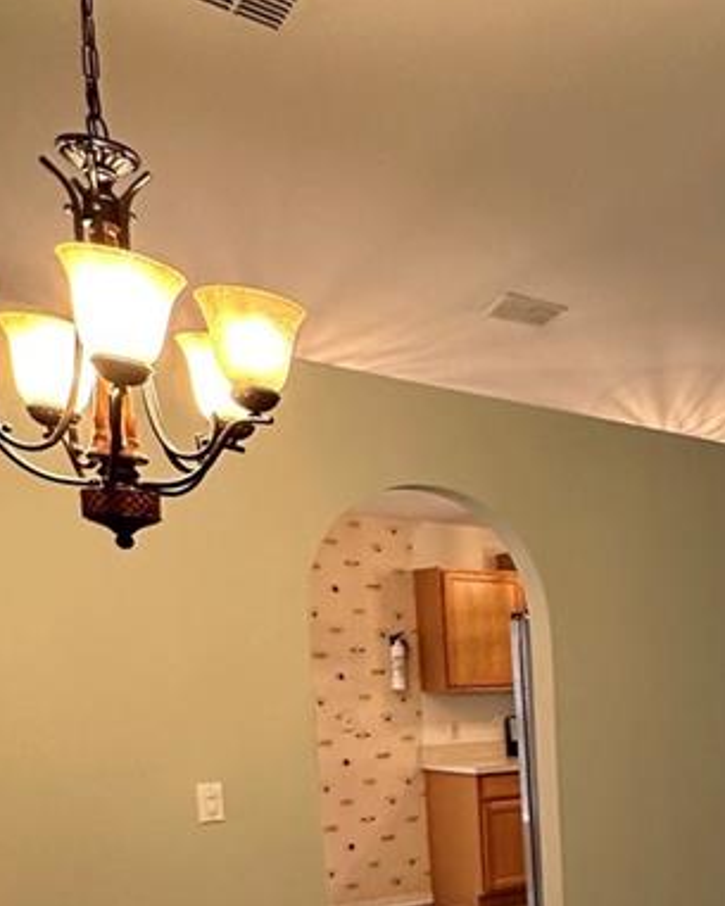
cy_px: 816
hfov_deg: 30.1
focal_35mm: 43
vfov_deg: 39.7
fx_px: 1153
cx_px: 858
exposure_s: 1/60
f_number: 2.2
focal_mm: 2.22
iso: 400
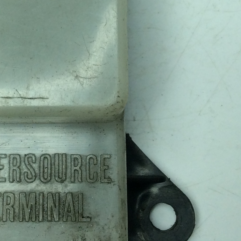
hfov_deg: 19.6
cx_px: 67
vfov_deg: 19.2
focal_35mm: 88
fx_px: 693
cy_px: 7
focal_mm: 3.3
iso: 32
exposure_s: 1/539
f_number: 2.4
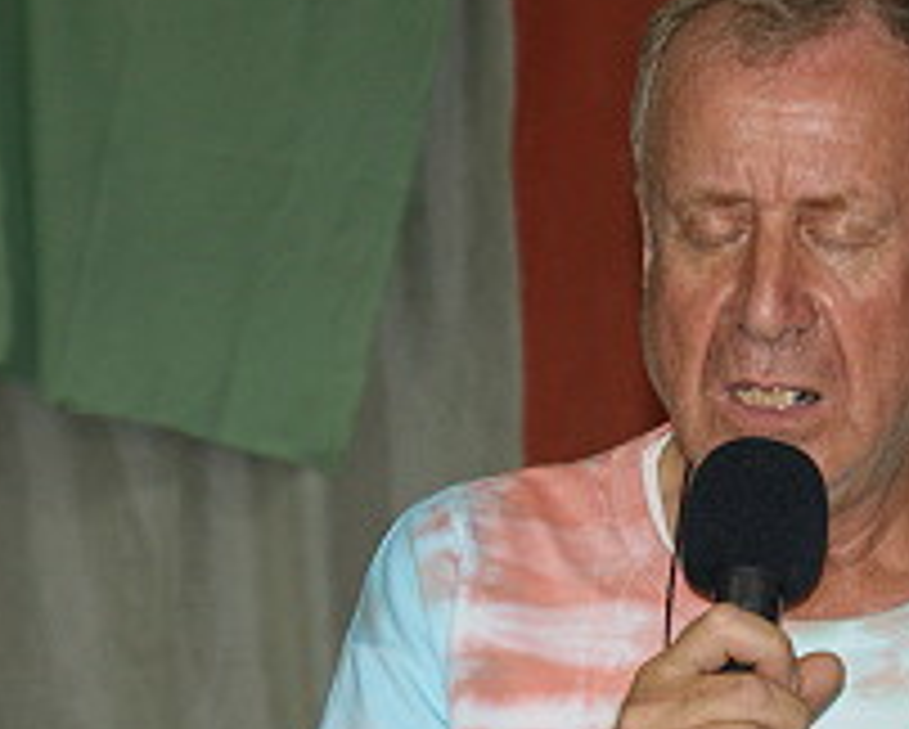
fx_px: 5148
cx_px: 909
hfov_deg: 10.0
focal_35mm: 191
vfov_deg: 8.1
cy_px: 569
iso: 400
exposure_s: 1/80
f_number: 5.6
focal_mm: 55
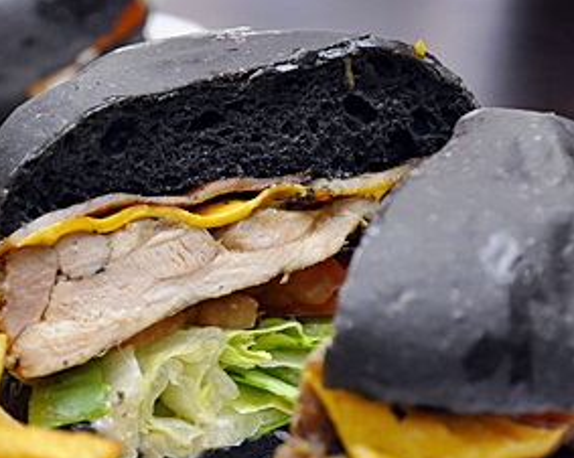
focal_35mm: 168
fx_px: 2852
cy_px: 334
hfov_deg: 11.5
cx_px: 132
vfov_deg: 9.2
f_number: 5
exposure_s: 1/160
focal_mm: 52
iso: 800
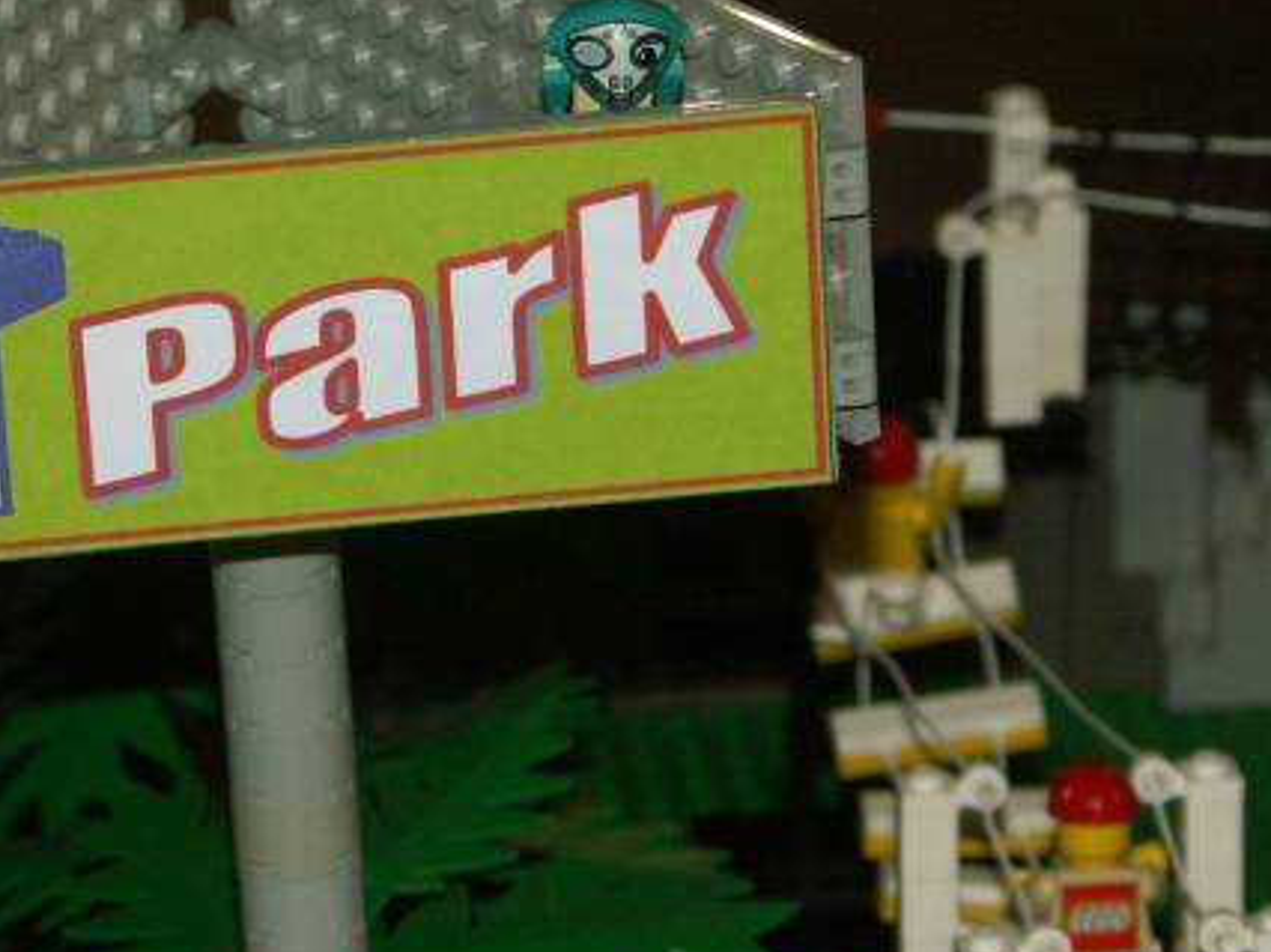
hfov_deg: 8.1
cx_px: 376
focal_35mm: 243
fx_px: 8917
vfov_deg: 6.1
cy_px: 373
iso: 200
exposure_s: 1/100
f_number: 3.5
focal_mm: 25.88
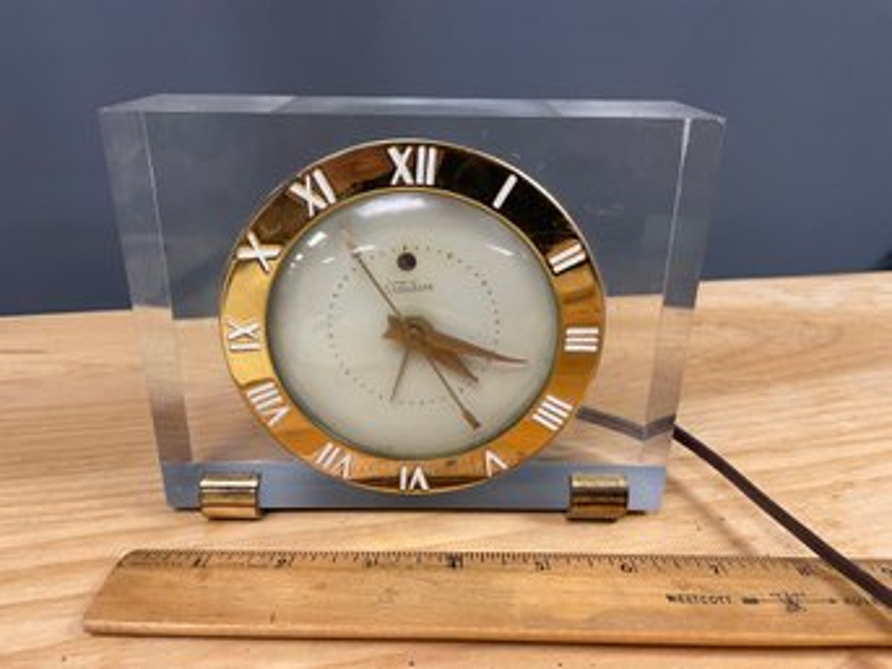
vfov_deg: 53.0
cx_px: 446
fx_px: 670
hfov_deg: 67.3
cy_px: 334
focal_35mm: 26
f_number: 1.6
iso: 125
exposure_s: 1/60
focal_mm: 4.2
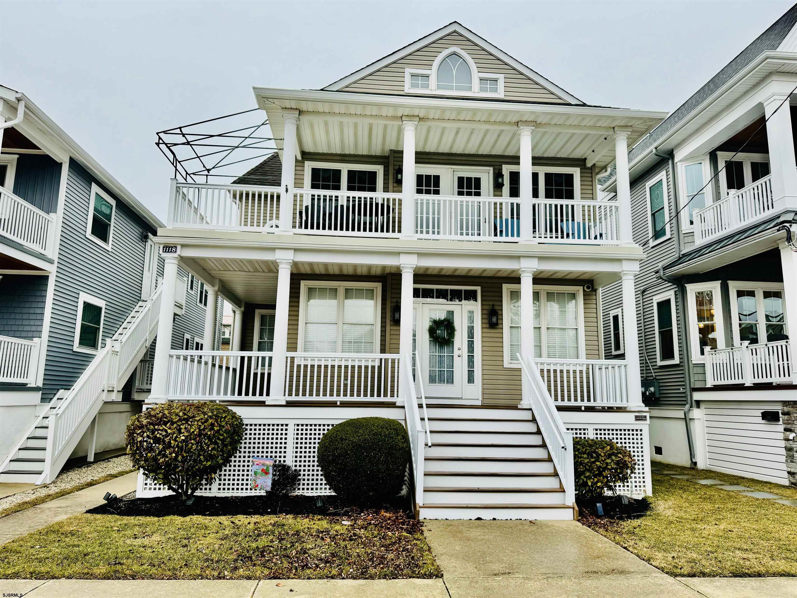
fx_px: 553
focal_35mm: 24
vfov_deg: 56.8
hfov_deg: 71.6
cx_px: 398
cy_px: 299
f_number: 1.78
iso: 64
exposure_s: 1/160
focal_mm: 6.76
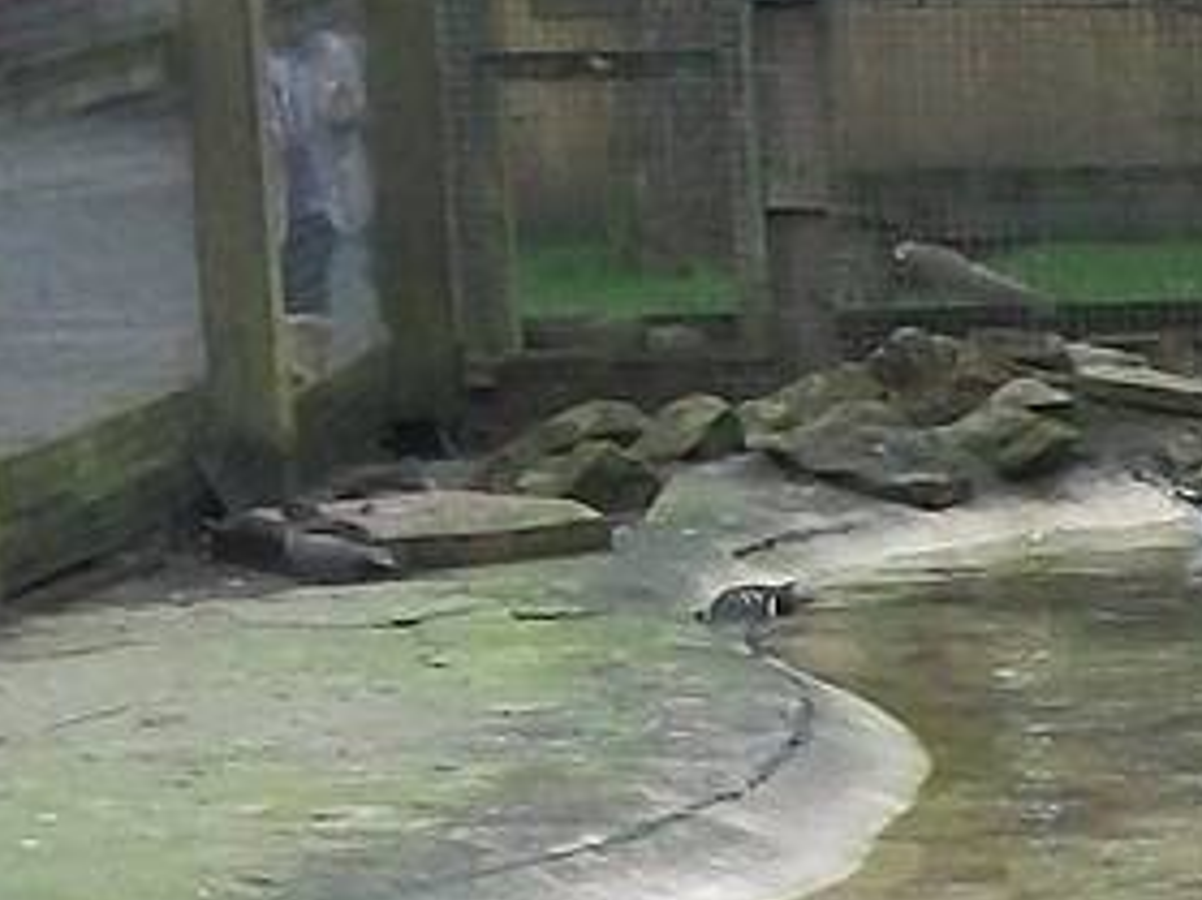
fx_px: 9961
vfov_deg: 5.1
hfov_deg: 6.4
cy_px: 1460
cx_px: 3365
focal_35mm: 287
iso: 258
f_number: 3.6
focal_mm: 8.8
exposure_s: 1/500
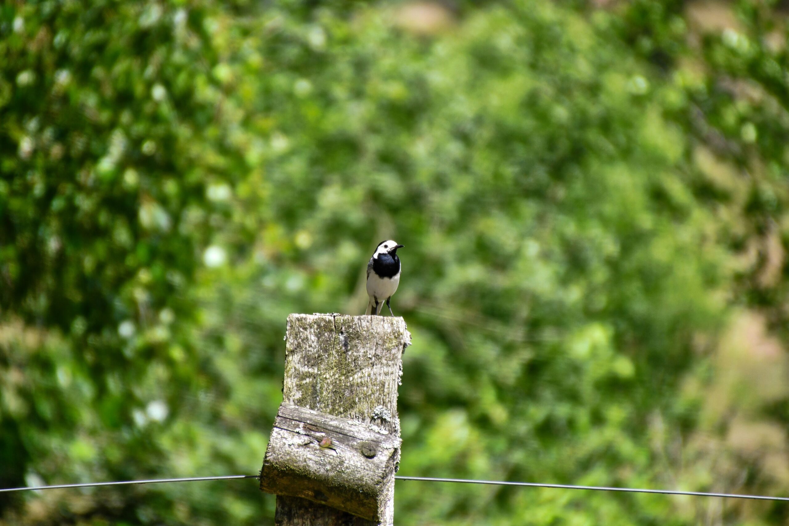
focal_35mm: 405
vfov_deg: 3.4
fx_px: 8876
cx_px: 394
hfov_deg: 5.1
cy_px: 263
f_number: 6.3
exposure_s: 1/1000
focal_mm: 270
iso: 450
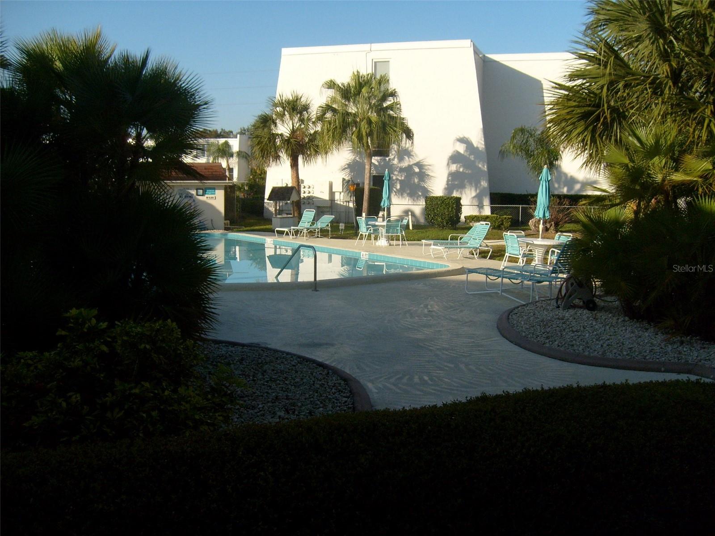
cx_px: 358
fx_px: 723
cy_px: 268
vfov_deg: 40.7
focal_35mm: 35
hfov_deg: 52.6
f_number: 7.1
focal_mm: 5.8
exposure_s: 1/350
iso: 80
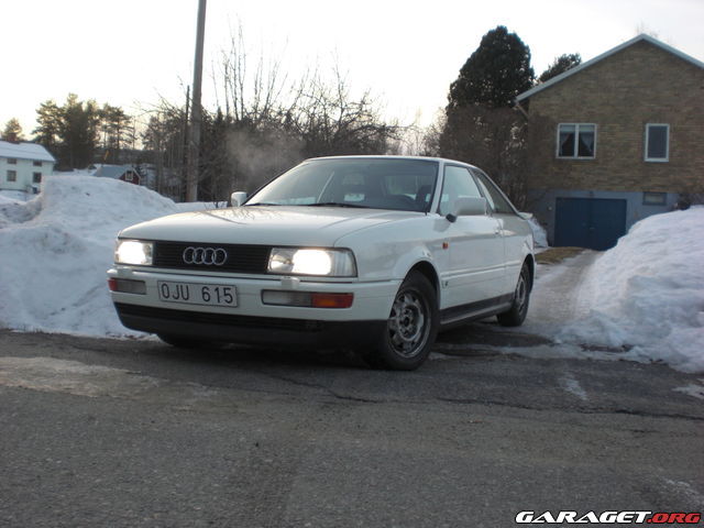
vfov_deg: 37.7
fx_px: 773
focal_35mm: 38
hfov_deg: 49.0
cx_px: 352
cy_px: 264
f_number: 3.1
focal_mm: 6.3
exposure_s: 1/125
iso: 100
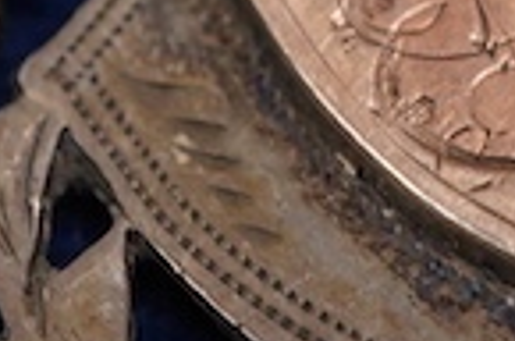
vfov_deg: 4.9
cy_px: -28
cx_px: 494
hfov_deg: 7.3
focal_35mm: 280
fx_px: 3997
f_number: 9
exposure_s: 1/125
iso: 1250
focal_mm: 30
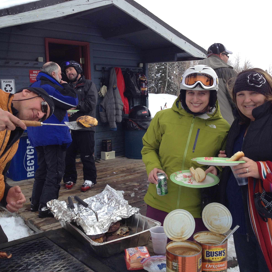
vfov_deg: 40.0
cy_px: 134
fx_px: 373
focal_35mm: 42
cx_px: 136
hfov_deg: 40.0
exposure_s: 1/1493
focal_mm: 4.28
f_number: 2.4
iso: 50
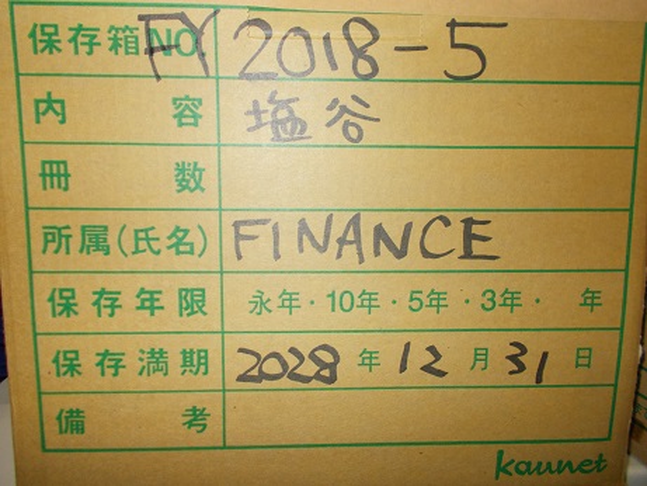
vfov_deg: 53.1
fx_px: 486
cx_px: 324
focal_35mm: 26
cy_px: 243
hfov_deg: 67.3
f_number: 3.2
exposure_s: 1/25
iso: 200
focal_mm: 4.6
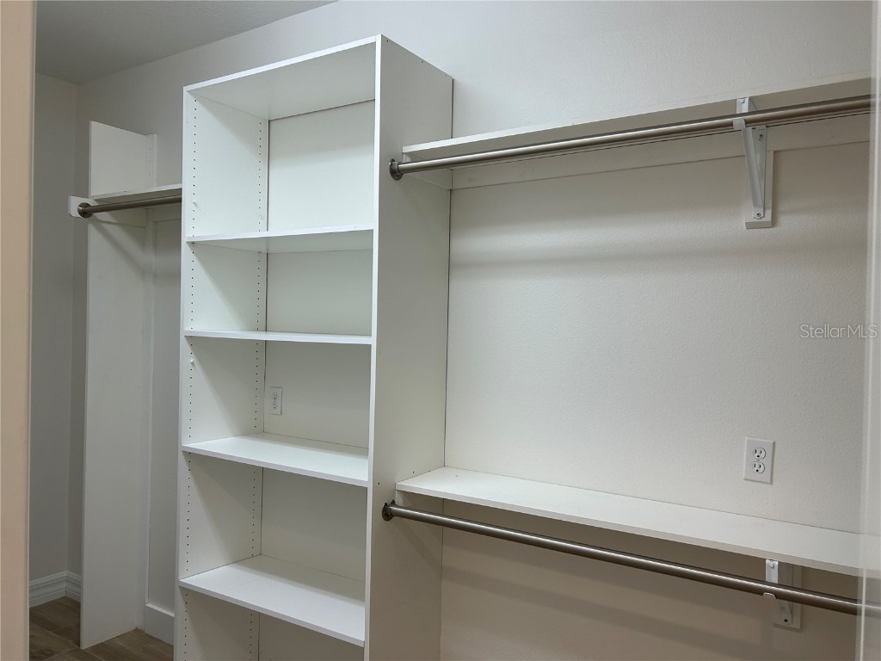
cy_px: 330
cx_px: 440
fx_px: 662
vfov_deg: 53.1
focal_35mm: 26
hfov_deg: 67.3
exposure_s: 1/120
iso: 80
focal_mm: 5.7
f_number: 1.5
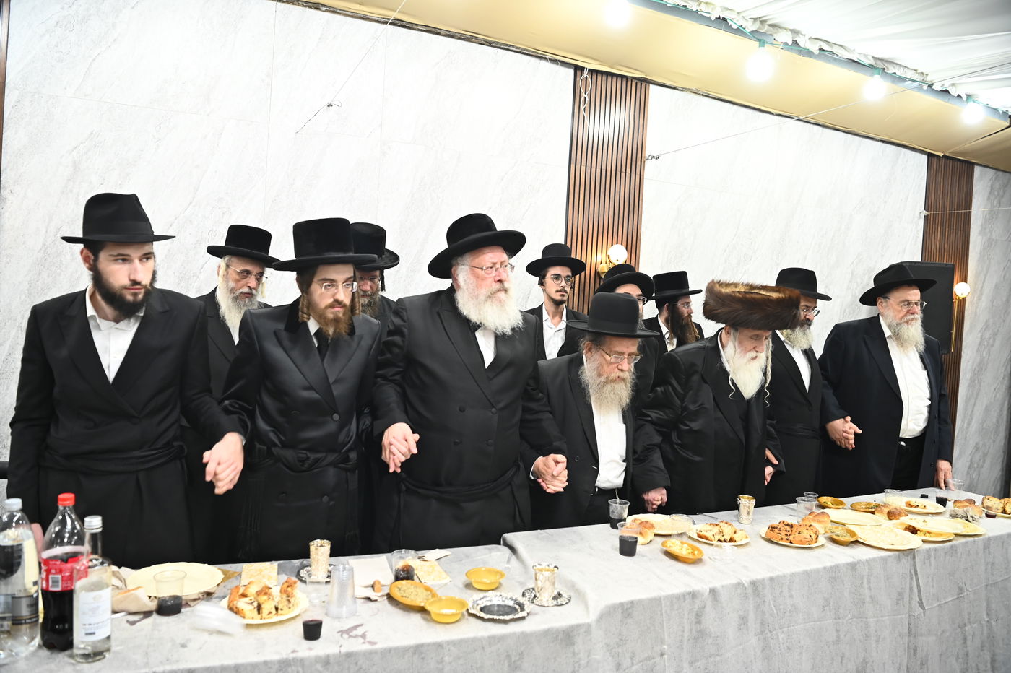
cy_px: 336
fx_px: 674
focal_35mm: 24
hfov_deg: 73.8
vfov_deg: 53.1
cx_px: 506
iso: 2000
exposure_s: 1/160
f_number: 4
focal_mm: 24
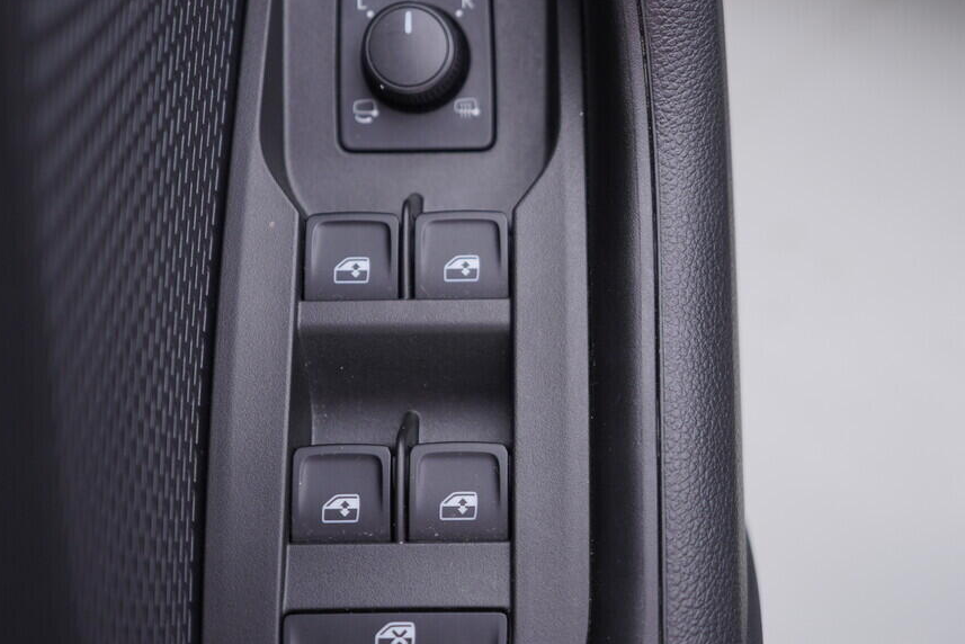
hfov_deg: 45.3
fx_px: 1153
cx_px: 552
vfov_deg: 31.2
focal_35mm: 43
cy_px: 318
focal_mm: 24
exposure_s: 1/40
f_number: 2.8
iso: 125
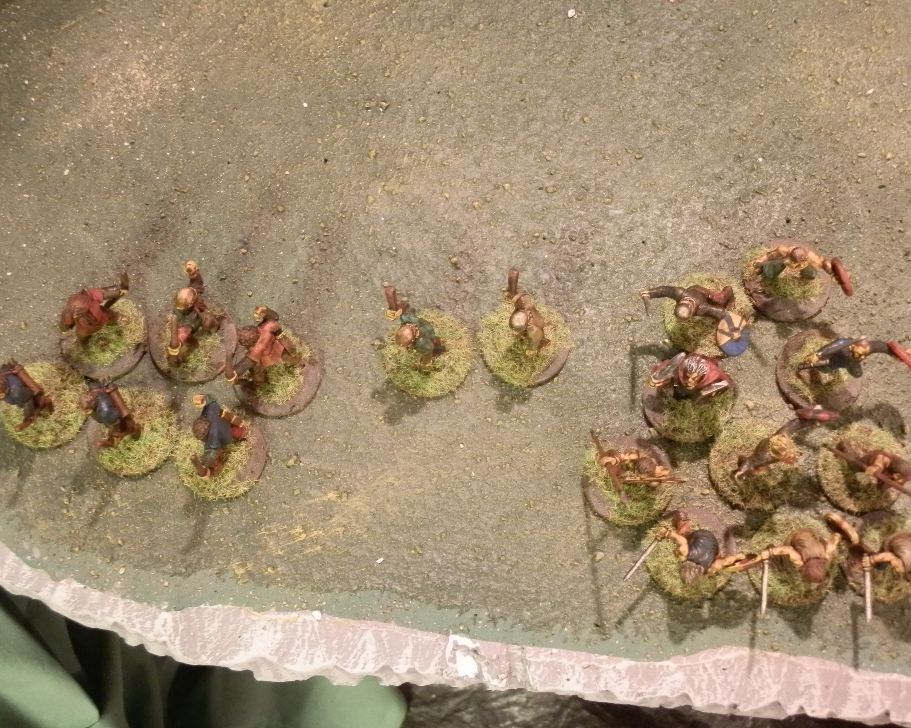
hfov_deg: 29.6
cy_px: 366
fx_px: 1726
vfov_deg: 23.8
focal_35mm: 64
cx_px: 473
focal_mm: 10.99
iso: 400
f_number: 3.7
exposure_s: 1/8
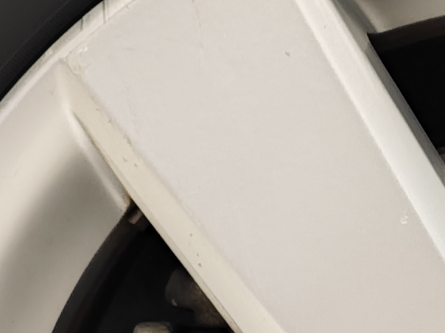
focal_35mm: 156
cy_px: 572
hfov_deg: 12.3
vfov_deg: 9.1
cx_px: 550
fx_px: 2005
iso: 400
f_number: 1.9
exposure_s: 1/50
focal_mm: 8.7
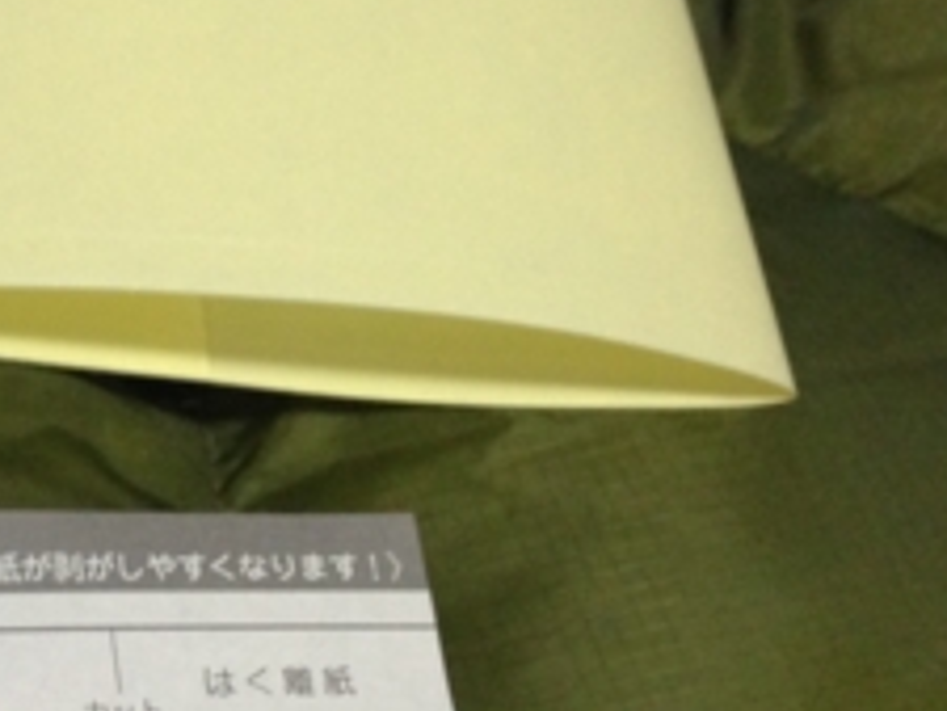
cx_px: -101
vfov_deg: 16.8
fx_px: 2409
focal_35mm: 88
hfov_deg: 21.1
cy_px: 391
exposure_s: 1/20
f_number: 2.4
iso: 250
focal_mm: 4.13
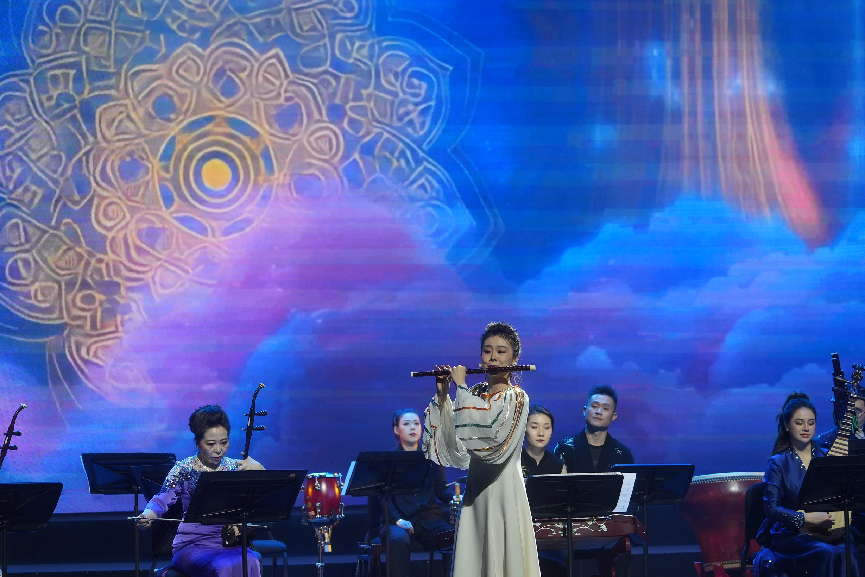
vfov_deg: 10.2
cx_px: 463
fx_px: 3220
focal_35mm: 134
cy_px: 400
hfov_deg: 15.3
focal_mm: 94
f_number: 4
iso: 800
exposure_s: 1/250
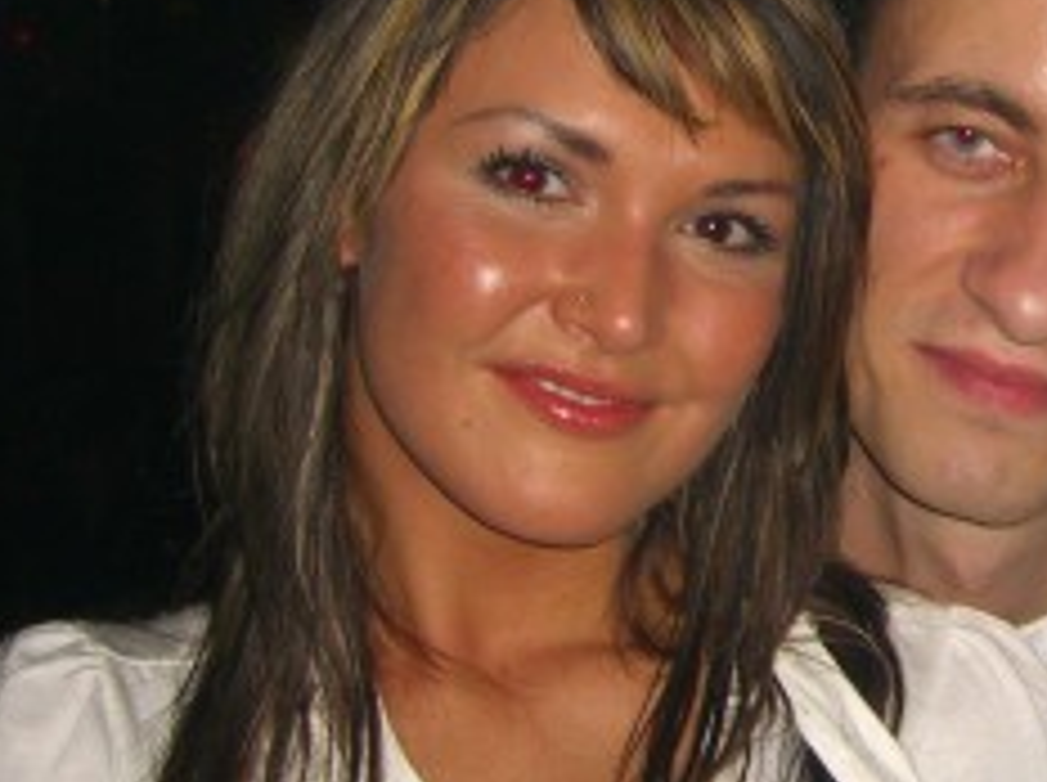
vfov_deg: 15.0
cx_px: 1083
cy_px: 364
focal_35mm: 98
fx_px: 2960
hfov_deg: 19.4
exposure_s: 1/60
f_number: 2.8
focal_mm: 7.9
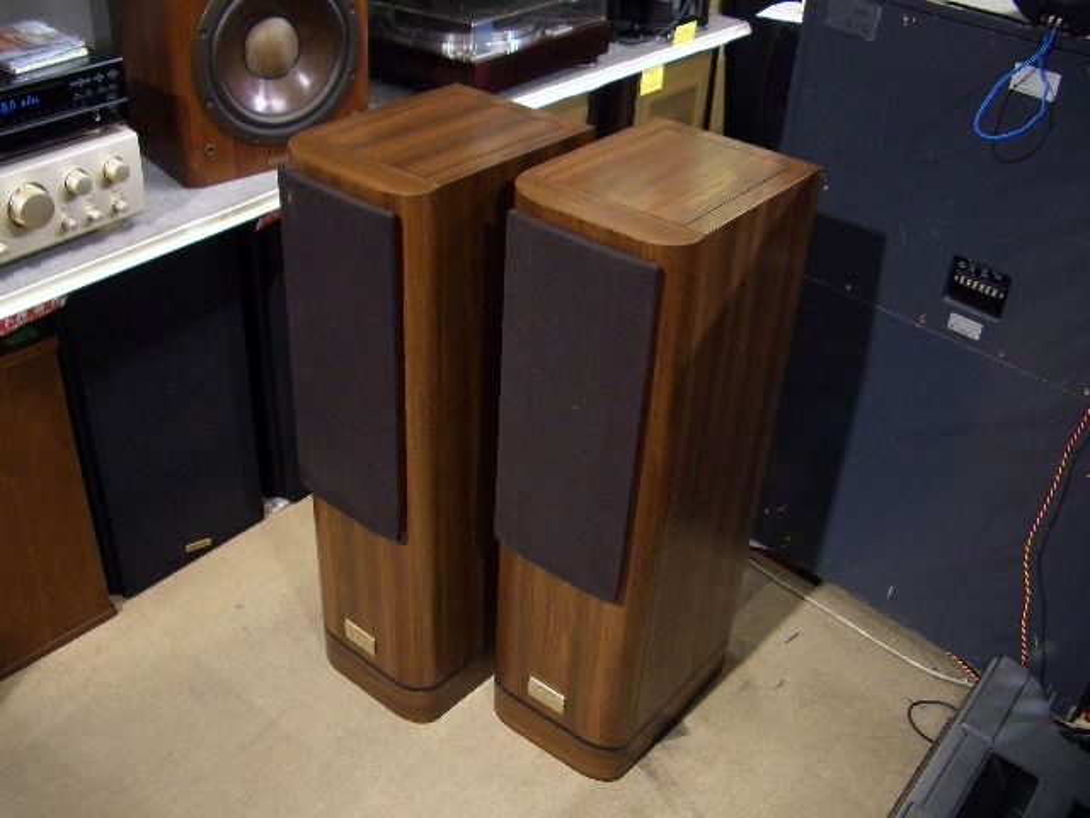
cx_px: 545
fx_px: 1102
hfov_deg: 52.6
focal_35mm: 35
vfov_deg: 40.7
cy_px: 409
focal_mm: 5.8
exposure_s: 1/8
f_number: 2.6
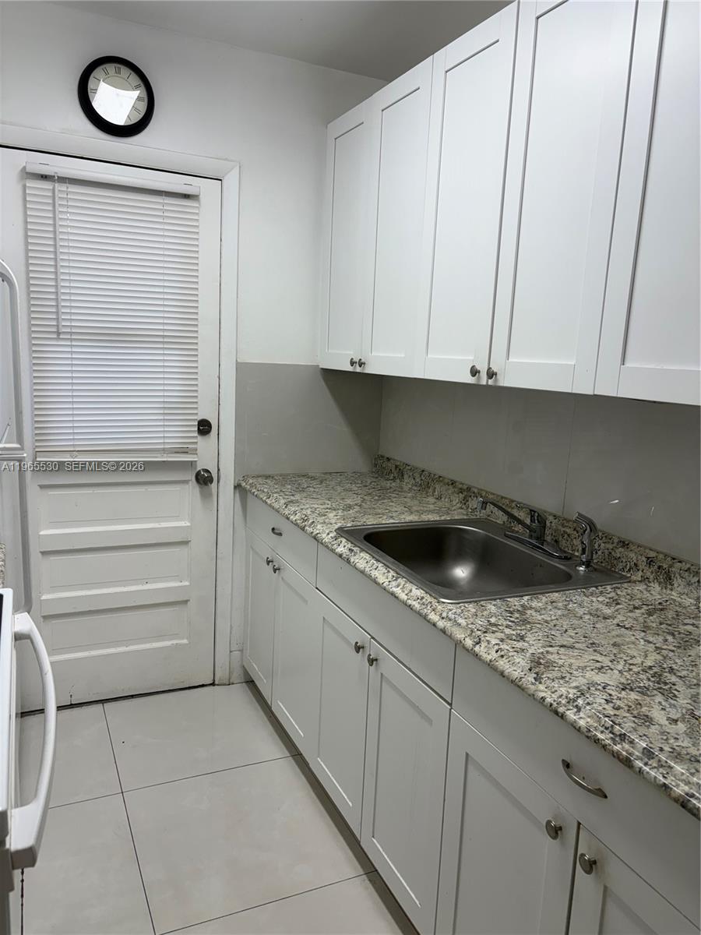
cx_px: 350
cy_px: 468
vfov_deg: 67.3
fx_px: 702
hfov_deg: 53.1
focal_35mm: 26
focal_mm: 5.96
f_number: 1.6
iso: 40
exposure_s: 1/120
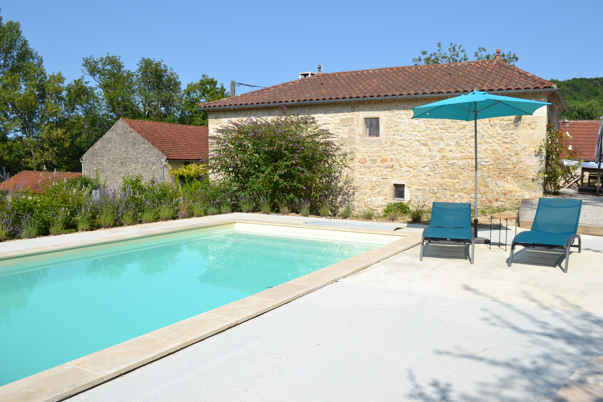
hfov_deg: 61.9
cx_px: 302
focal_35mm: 30
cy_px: 201
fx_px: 502
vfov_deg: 43.6
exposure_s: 1/320
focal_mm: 20
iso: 100
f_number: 9
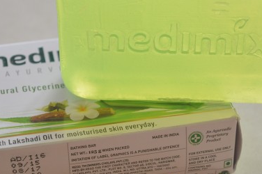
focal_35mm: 132
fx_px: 958
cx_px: 144
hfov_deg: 15.6
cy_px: 72
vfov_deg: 10.4
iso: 640
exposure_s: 1/20
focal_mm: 55
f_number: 5.6
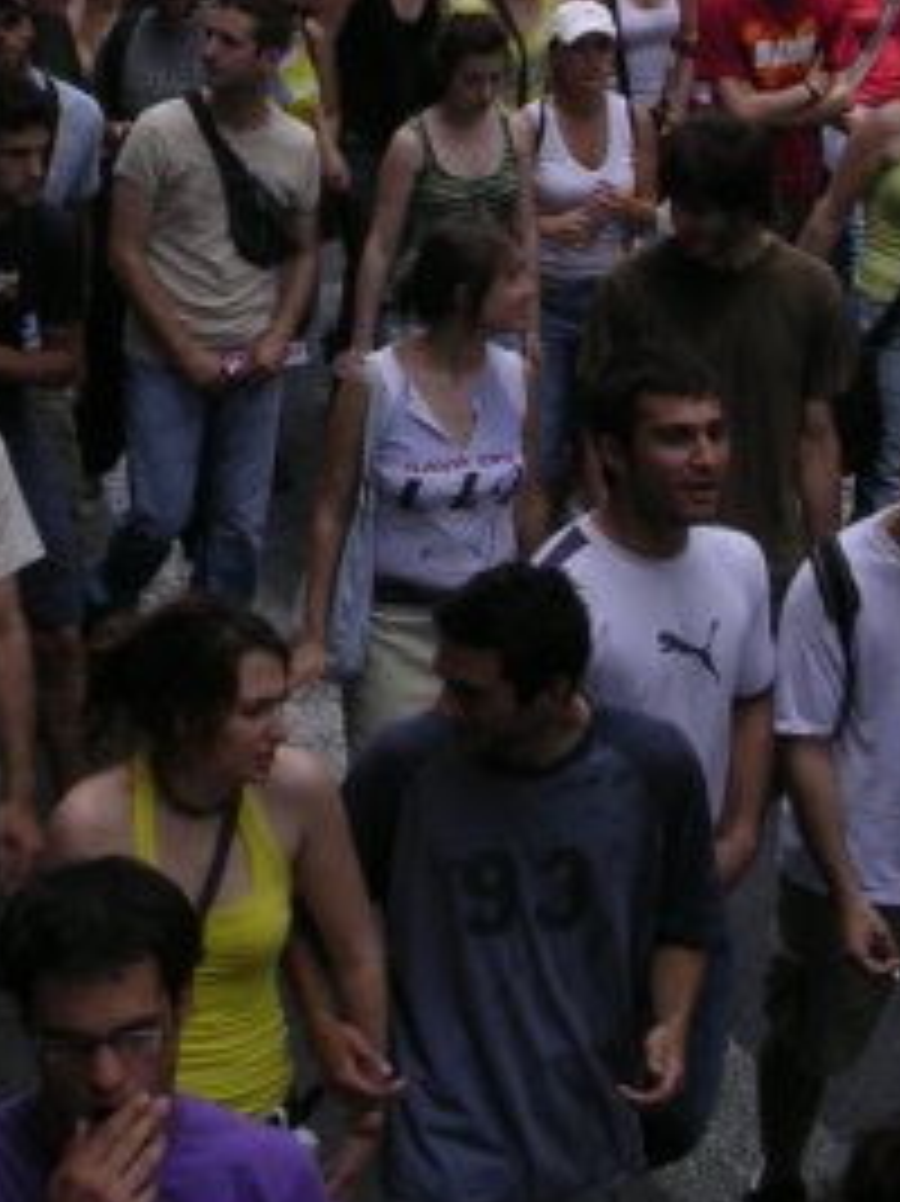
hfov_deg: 14.4
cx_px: 238
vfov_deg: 18.9
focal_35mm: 102
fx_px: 3539
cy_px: 61
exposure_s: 1/309
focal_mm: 5.8
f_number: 5.6
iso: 100
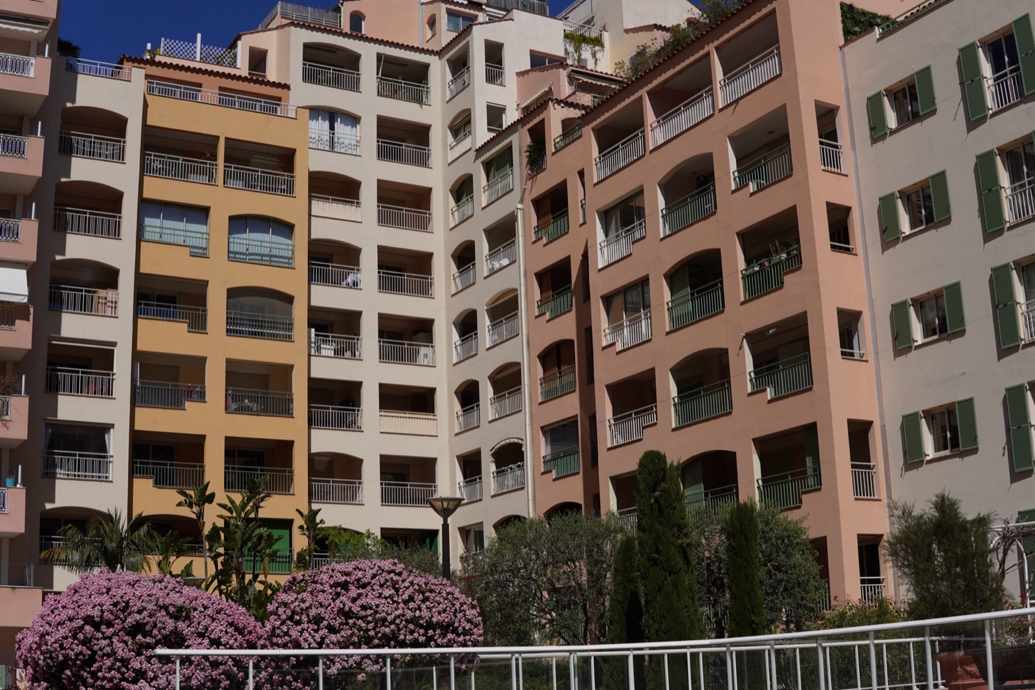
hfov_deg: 43.6
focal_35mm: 45
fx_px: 1293
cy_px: 345
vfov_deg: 29.9
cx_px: 518
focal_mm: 30
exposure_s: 1/1000
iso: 100
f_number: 8
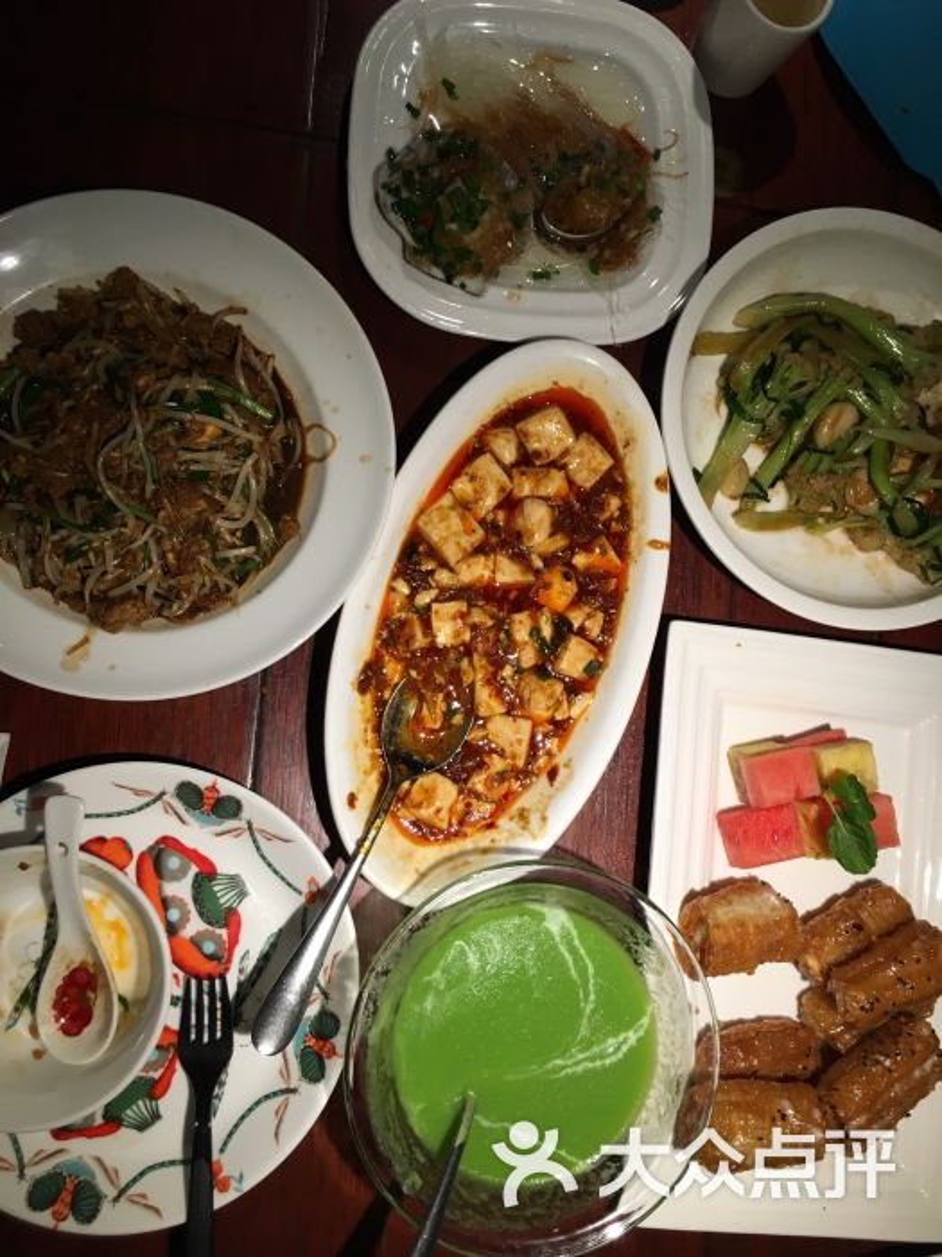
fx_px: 1052
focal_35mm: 29
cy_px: 628
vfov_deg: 61.7
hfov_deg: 48.2
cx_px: 471
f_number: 2.2
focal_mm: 4.15
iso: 40
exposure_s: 1/33
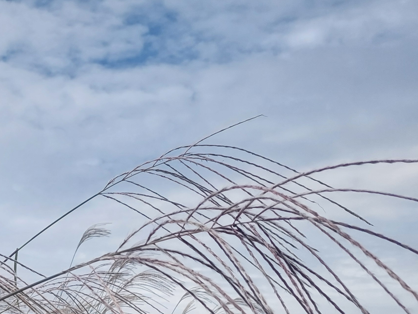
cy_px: 347
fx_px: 821
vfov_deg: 20.6
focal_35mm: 68
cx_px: -141
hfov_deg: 24.5
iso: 40
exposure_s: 1/1778
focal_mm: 5.23
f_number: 1.8
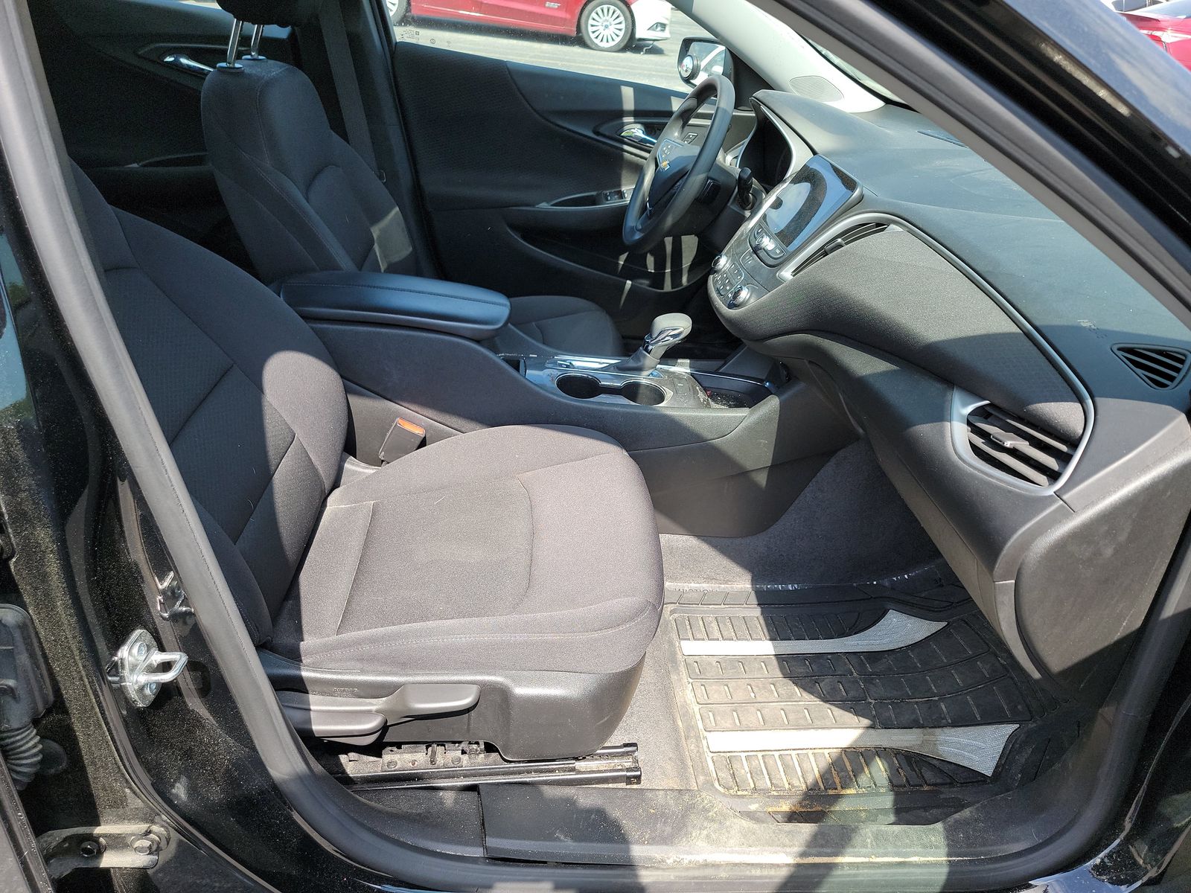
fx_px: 826
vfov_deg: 56.8
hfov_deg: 71.6
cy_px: 446
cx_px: 596
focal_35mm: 24
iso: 50
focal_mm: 6.7
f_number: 1.8
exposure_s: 1/193
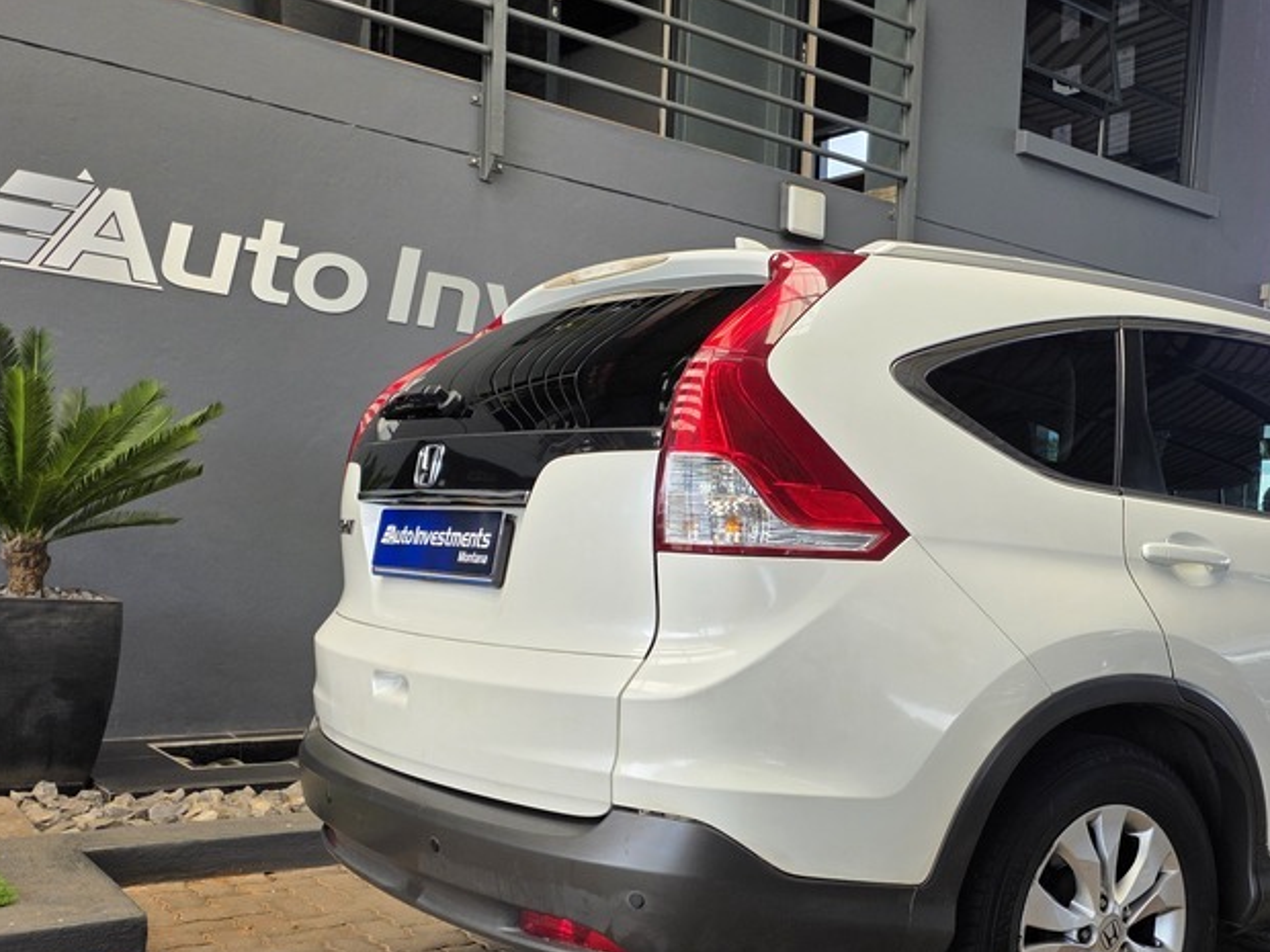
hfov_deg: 47.5
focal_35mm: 38
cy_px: 649
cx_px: 926
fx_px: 1394
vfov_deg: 37.2
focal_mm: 6.25
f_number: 1.7
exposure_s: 1/359
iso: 32
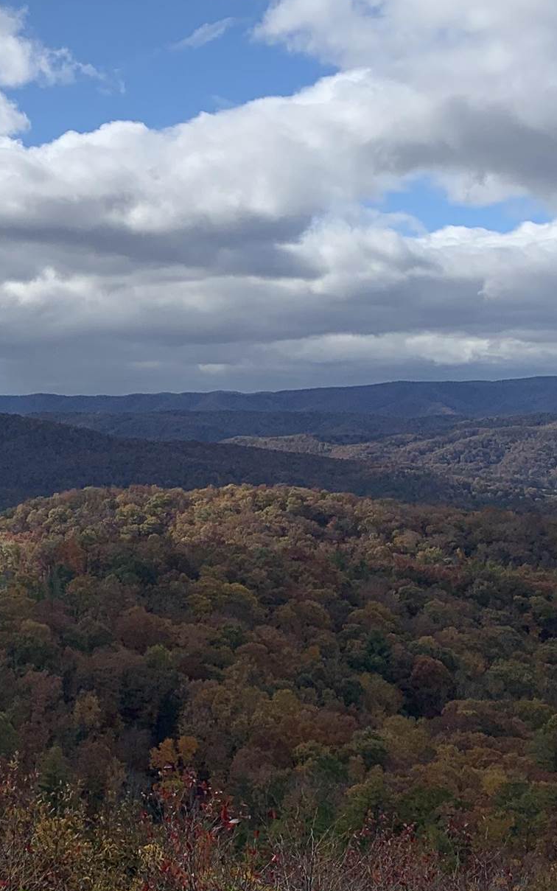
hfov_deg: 18.2
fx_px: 1700
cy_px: 347
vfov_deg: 29.3
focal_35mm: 70
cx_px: 6
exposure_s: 1/5128
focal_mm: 4.25
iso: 25
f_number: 1.8
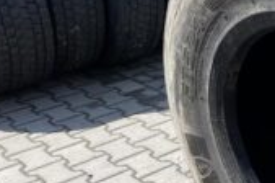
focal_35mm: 69
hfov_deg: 26.2
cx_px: 329
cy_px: 141
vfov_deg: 19.5
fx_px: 526
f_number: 1.8
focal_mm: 4.25
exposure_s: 1/1043
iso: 32
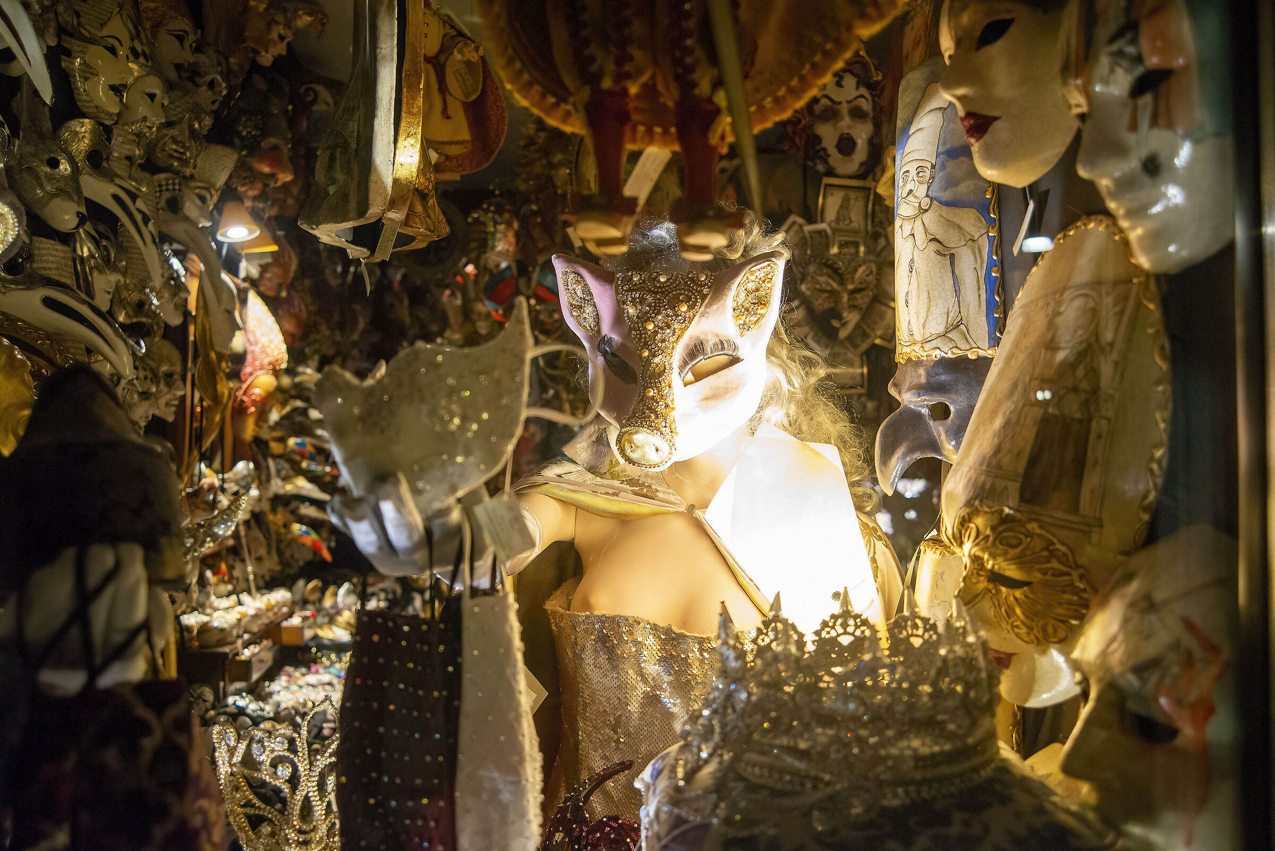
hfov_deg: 65.5
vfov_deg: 46.4
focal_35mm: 28
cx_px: 638
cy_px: 426
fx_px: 992
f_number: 3.5
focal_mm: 28
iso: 3200
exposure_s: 1/50
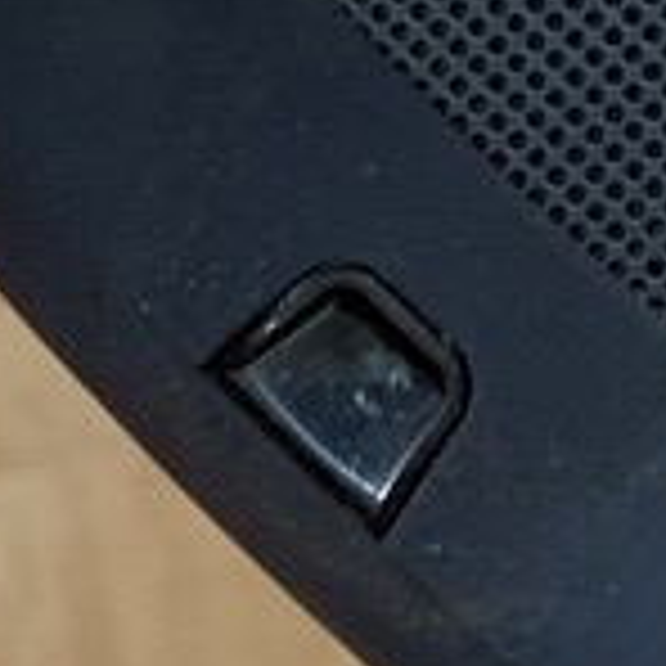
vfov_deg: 10.8
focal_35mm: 149
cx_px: 1449
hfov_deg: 10.5
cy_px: -644
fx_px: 3243
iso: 200
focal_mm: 4.25
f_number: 1.8
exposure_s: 1/60
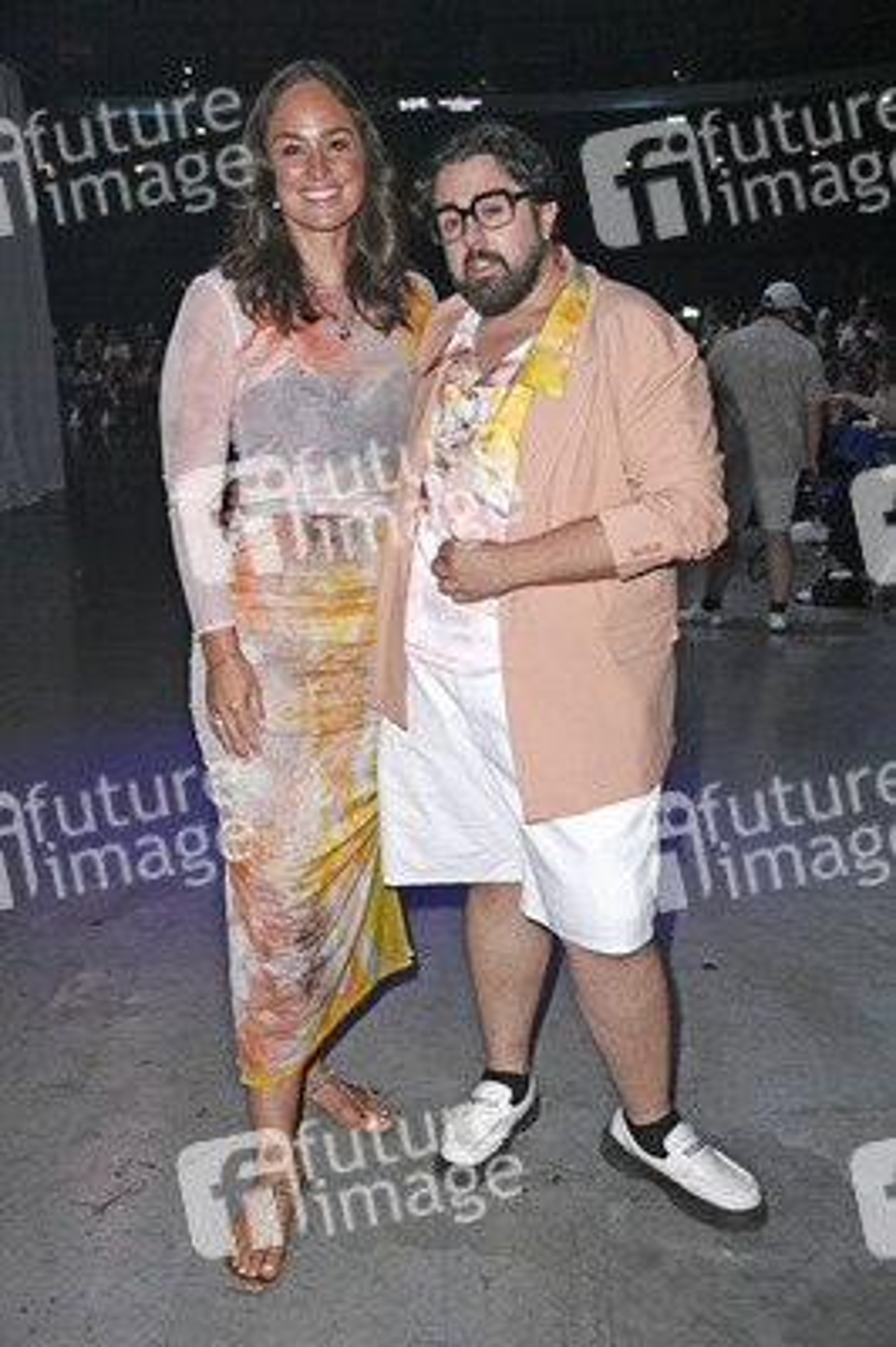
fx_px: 1346
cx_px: 448
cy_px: 674
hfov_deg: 36.8
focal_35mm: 36
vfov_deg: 53.2
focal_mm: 36
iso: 1000
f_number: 5.6
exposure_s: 1/125
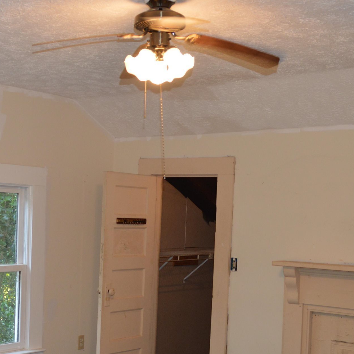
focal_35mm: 56
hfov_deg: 29.8
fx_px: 648
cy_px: 217
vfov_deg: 30.5
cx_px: 64
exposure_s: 1/80
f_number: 4
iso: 400
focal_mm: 18
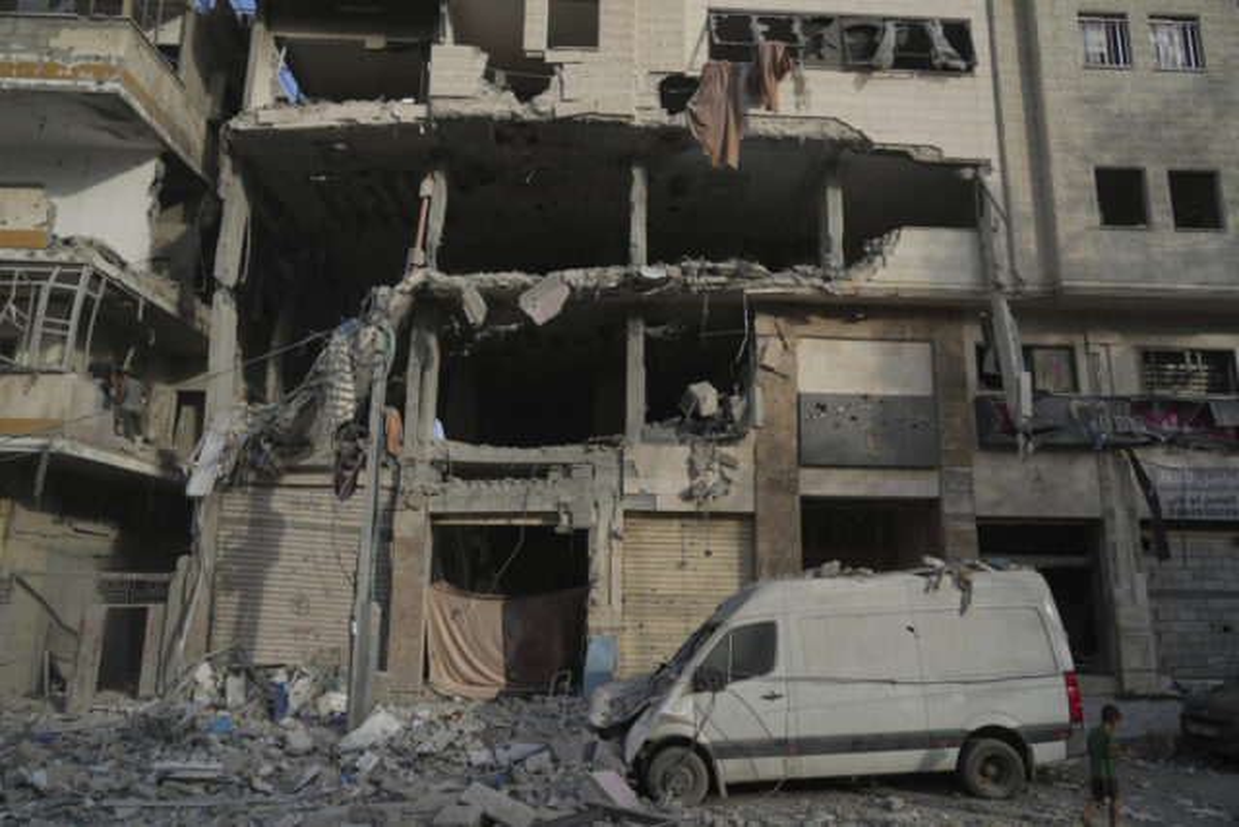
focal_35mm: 24
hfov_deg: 73.7
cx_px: 620
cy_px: 414
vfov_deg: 53.2
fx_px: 826
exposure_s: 1/1250
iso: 100
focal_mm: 24
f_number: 4
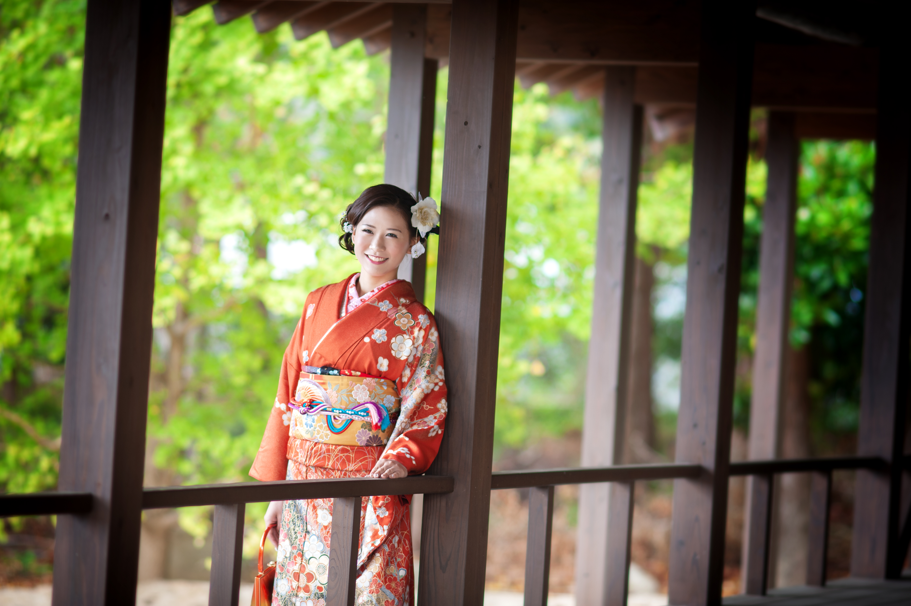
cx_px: 456
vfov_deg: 10.1
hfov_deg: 15.2
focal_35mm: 135
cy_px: 303
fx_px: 3414
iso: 160
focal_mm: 135
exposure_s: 1/125
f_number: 2.5
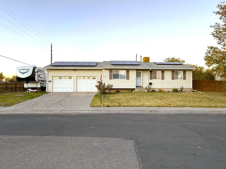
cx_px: 113
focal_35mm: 22
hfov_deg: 76.4
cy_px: 84
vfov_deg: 61.1
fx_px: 144
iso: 80
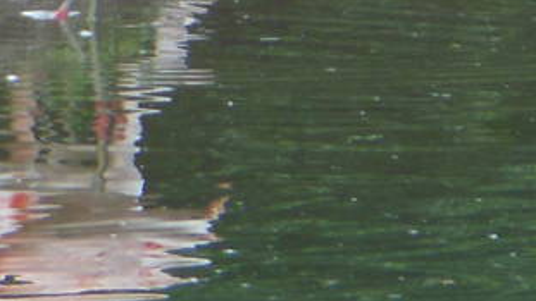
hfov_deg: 2.0
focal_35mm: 1099
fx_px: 15621
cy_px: -468
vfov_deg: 1.1
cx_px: -636
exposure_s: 1/80
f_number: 5.6
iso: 80
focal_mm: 35
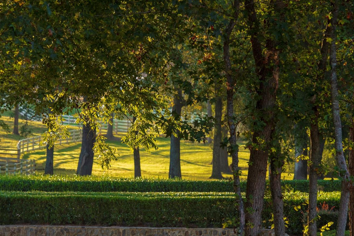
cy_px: 134
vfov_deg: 6.5
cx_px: 104
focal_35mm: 210
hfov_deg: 9.8
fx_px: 2065
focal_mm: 135
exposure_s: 1/320
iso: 400
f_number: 4.5
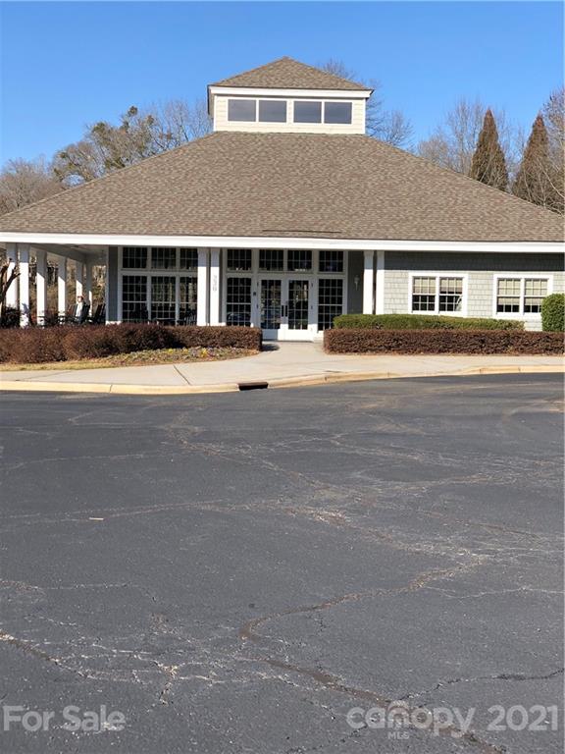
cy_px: 377
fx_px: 1132
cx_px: 282
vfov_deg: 36.8
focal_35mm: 52
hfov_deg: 28.0
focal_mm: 6
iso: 16
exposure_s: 1/857
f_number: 2.4
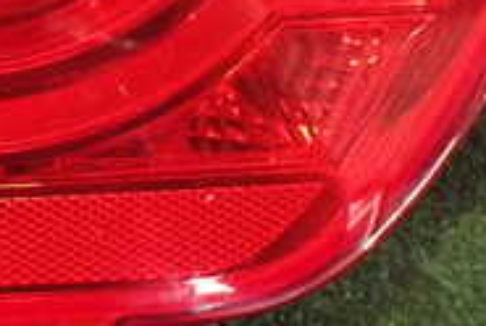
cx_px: -63
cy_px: -29
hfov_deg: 19.3
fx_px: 1366
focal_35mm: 101
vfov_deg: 13.3
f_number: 2.3
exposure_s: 1/60
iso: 800
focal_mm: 5.4
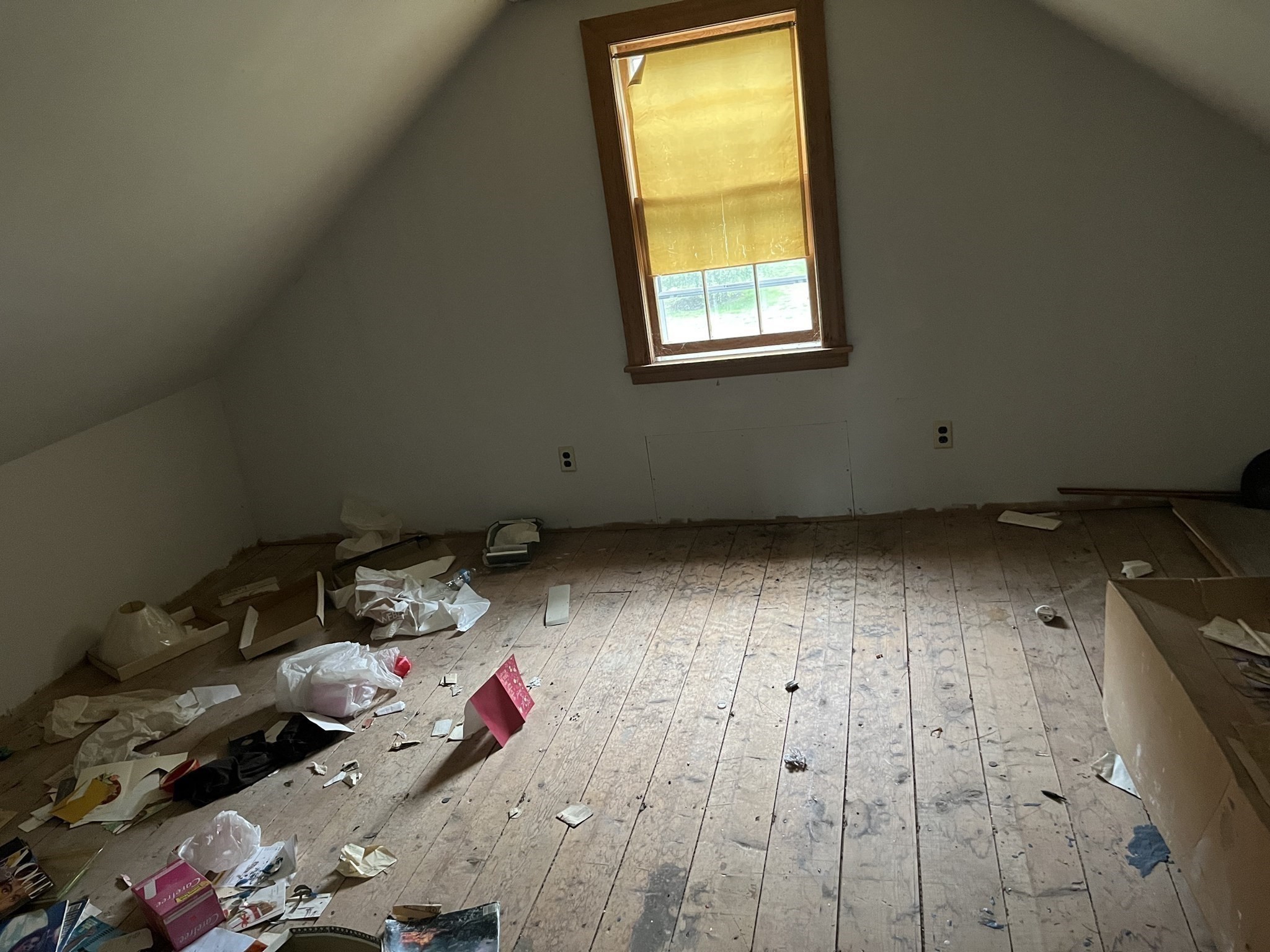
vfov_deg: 53.1
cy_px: 476
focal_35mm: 26
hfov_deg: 67.3
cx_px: 635
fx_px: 954
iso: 640
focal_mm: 5.1
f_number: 1.6
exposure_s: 1/40
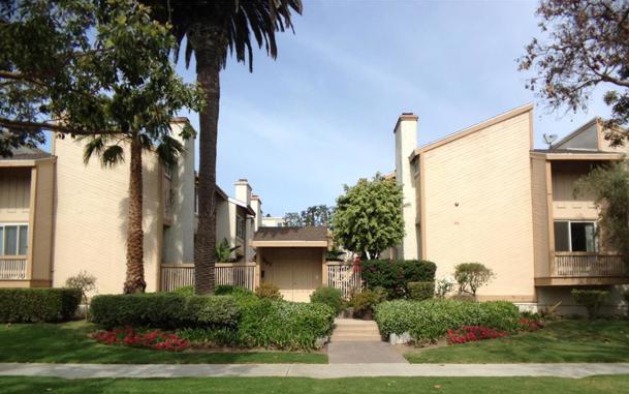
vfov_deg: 32.6
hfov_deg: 50.4
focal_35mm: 39
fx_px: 669
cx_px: 314
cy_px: 247
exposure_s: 1/1416
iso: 50
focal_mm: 4.28
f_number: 2.4
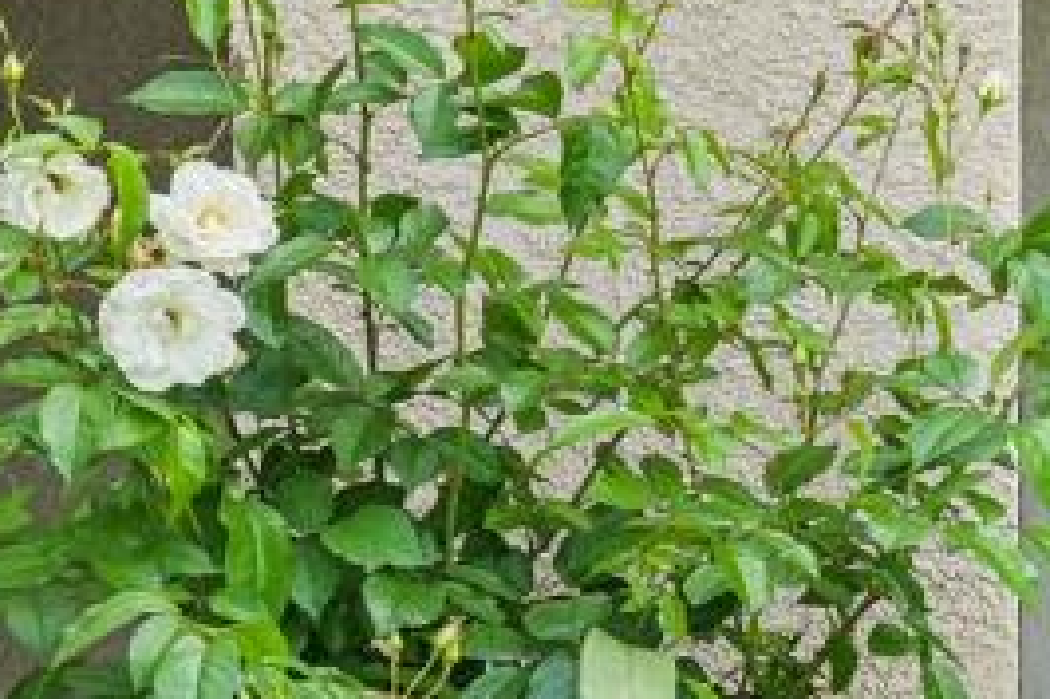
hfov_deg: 10.9
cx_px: 2499
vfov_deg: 8.5
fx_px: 4688
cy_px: 523
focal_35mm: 161
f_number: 9
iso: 400
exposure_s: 1/100
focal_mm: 28.5
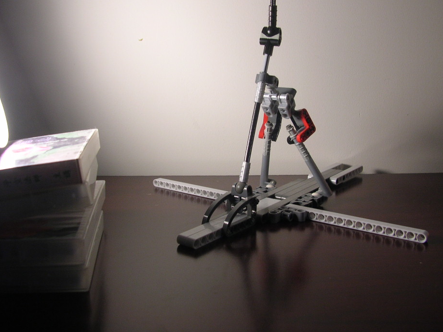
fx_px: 499
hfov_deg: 47.9
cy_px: 149
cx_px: 230
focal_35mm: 39
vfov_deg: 36.8
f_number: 2.8
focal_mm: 5.8
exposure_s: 1/33.7
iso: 50
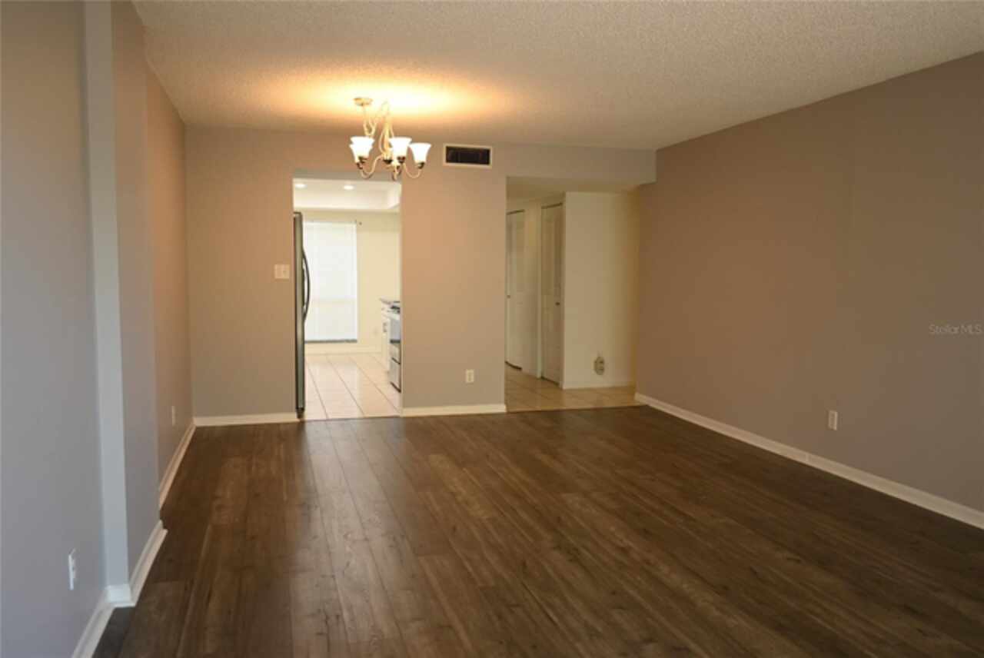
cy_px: 329
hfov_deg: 67.3
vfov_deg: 48.0
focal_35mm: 27
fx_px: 739
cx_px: 492
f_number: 4
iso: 180
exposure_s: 1/30
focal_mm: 18
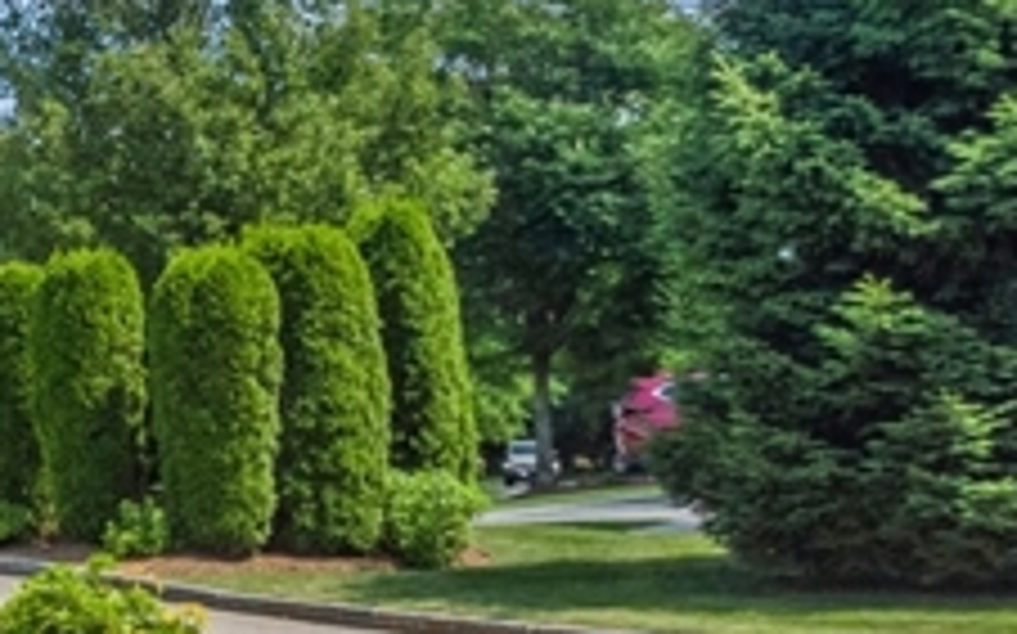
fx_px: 3075
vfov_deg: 11.7
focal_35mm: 111
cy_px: 52
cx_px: -1035
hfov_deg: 15.1
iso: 400
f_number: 10
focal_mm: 24
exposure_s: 1/400
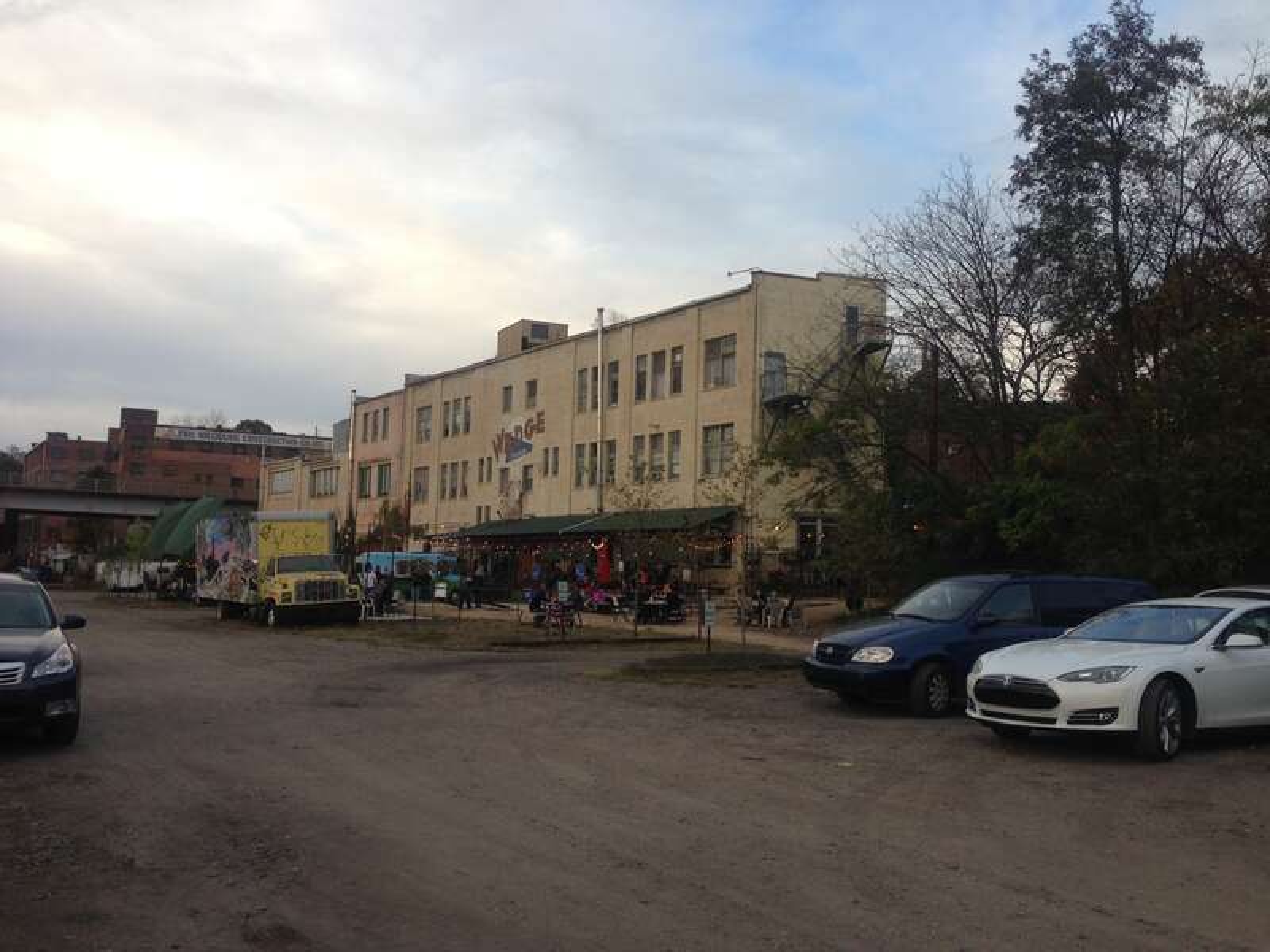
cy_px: 476
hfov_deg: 55.4
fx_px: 1211
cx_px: 635
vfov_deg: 42.9
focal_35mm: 33
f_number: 2.4
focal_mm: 4.13
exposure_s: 1/120
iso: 50
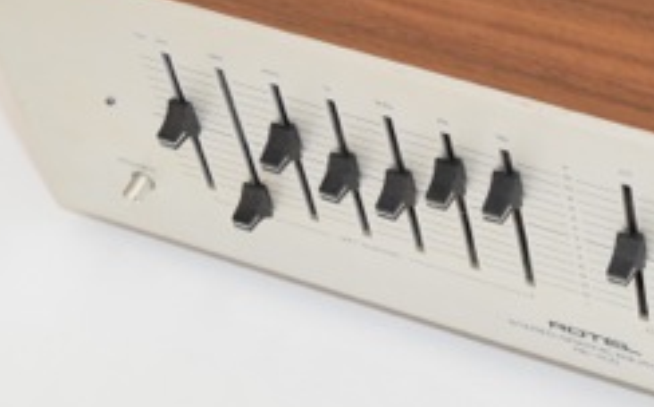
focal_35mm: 124
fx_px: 2214
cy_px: -60
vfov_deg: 10.4
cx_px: 708
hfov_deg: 16.3
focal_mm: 31
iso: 1600
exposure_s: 1/125
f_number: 5.6
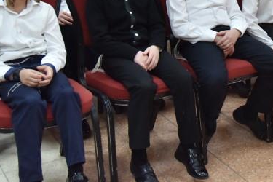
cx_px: 287
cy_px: -59
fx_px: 622
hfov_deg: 23.5
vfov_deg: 15.8
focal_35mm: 82
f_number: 4
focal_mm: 30
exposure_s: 1/200
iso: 1250
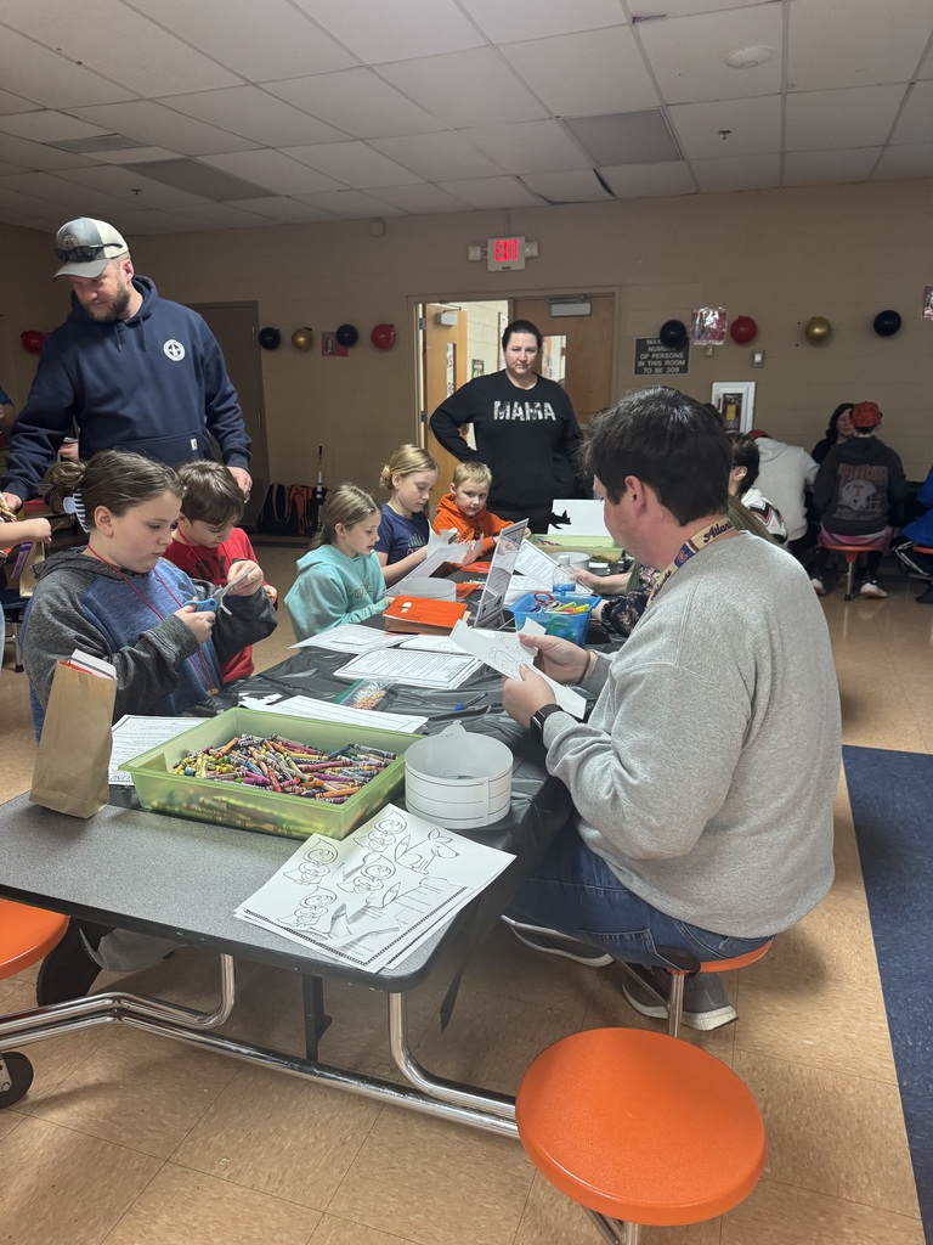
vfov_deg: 71.6
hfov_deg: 56.8
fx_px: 862
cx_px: 466
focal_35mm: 24
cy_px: 622
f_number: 1.78
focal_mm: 6.76
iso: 250
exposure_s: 1/60
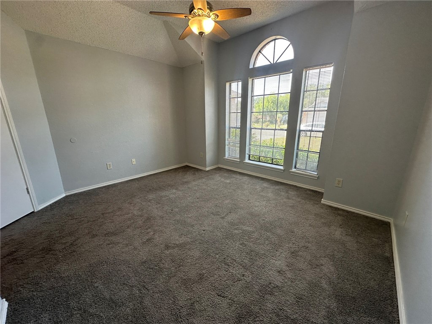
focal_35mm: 14
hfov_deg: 102.1
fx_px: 175
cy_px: 162
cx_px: 216
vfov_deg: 85.7
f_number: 2.2
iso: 100
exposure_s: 1/120
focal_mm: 2.22
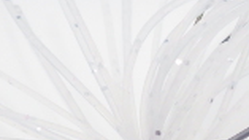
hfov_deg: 15.3
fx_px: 910
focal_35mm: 138
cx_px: 257
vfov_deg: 8.6
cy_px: 180
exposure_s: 1/45
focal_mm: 5.5
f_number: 3.1
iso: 250
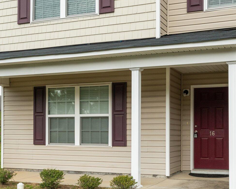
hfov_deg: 34.1
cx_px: 128
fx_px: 384
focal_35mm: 55
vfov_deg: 27.4
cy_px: 128
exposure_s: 1/640
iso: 800
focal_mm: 28
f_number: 8
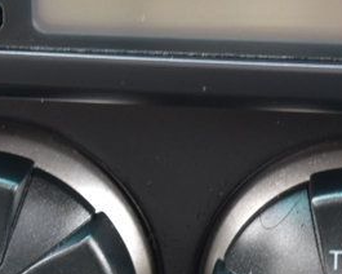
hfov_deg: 6.8
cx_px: 360
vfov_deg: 5.5
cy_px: 252
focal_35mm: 283
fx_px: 2864
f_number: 6.3
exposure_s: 1/15
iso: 720
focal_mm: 52
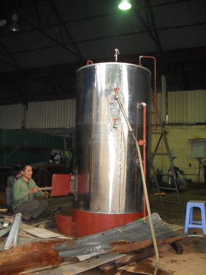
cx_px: 103
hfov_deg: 40.7
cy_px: 138
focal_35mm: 35
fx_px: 278
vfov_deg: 52.6
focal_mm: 6.3
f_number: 3.2
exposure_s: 1/45
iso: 320
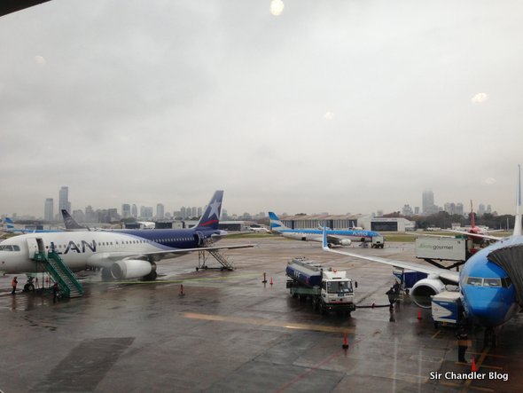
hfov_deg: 55.3
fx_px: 499
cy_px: 196
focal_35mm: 33
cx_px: 262
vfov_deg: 43.0
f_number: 2.4
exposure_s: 1/259
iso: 50
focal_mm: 4.13
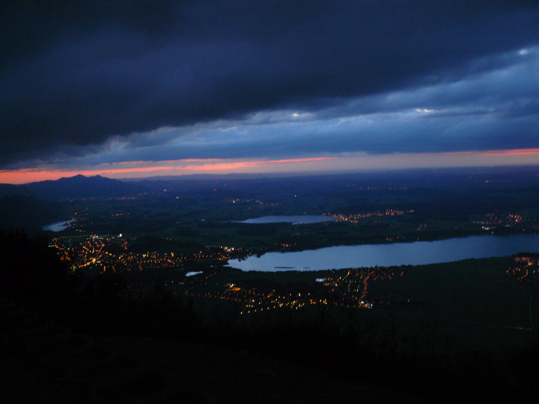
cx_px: 270
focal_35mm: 36
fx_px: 561
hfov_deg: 51.4
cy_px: 202
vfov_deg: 39.7
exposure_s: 1/1.3
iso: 200
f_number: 2.8
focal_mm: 6
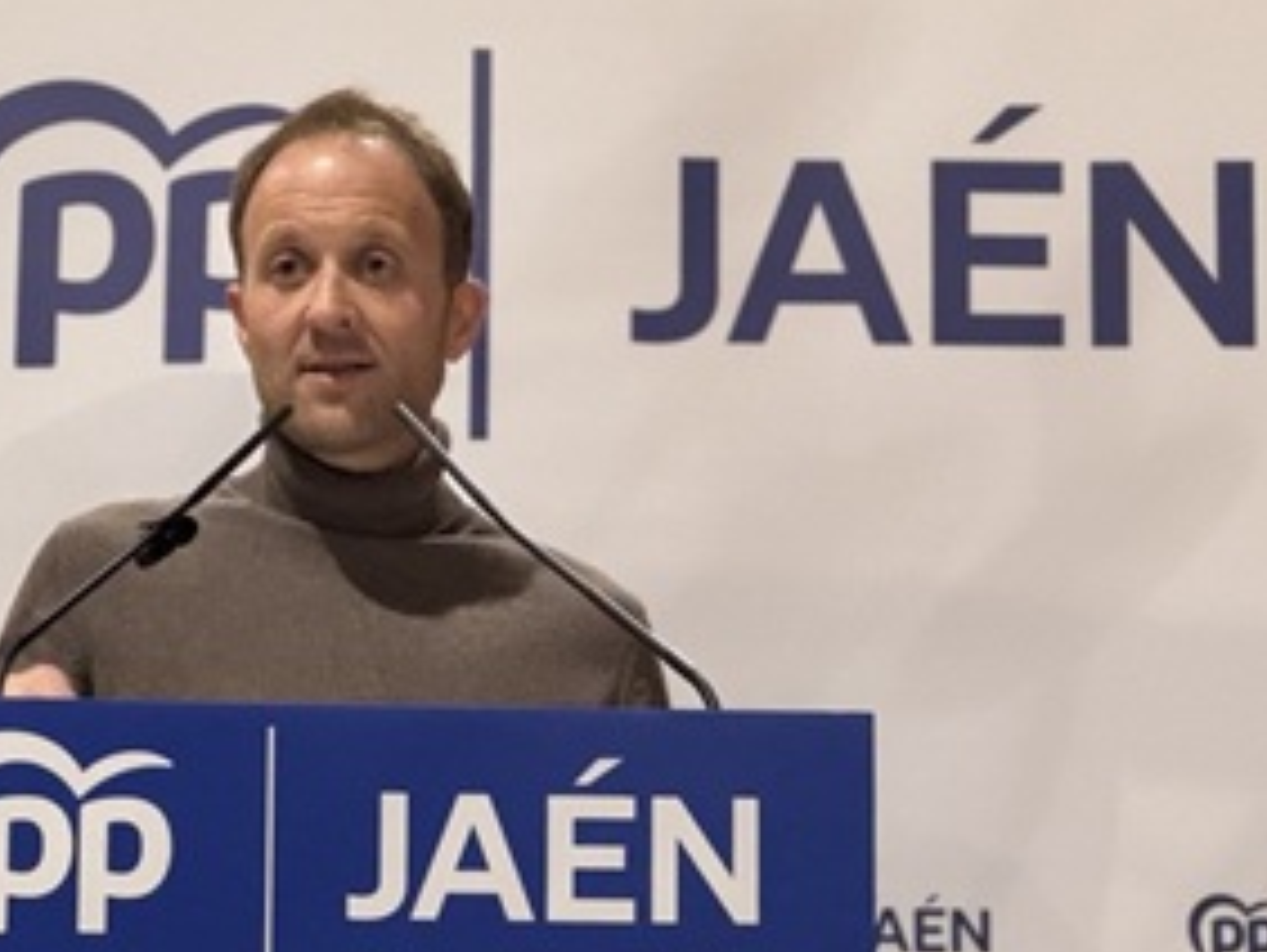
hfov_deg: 15.0
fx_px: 4799
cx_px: 454
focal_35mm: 131
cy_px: 503
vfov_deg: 11.3
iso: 400
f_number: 2.8
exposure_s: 1/50
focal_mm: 9
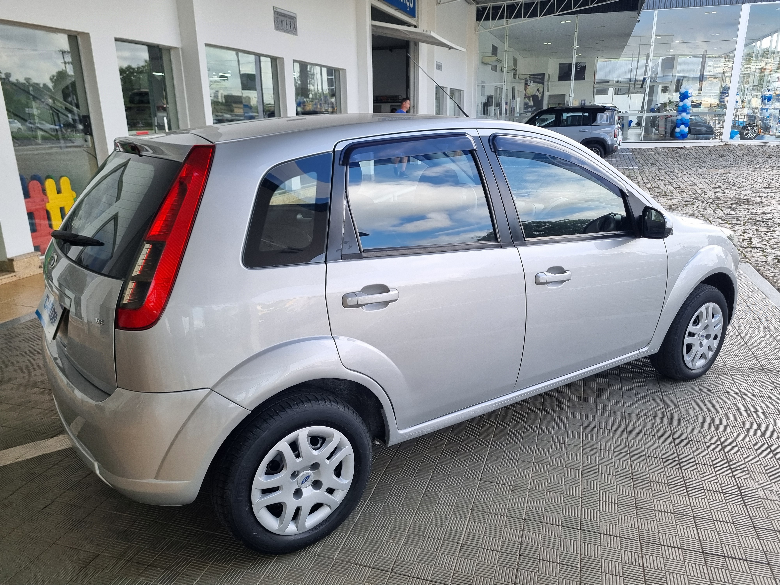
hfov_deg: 67.3
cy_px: 292
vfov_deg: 53.1
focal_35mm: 26
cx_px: 390
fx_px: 586
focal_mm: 5.4
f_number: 1.8
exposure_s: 1/466
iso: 50
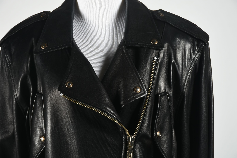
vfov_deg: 13.1
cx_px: 118
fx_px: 692
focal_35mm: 105
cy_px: 79
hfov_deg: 19.4
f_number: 9
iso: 200
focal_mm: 70
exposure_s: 1/125
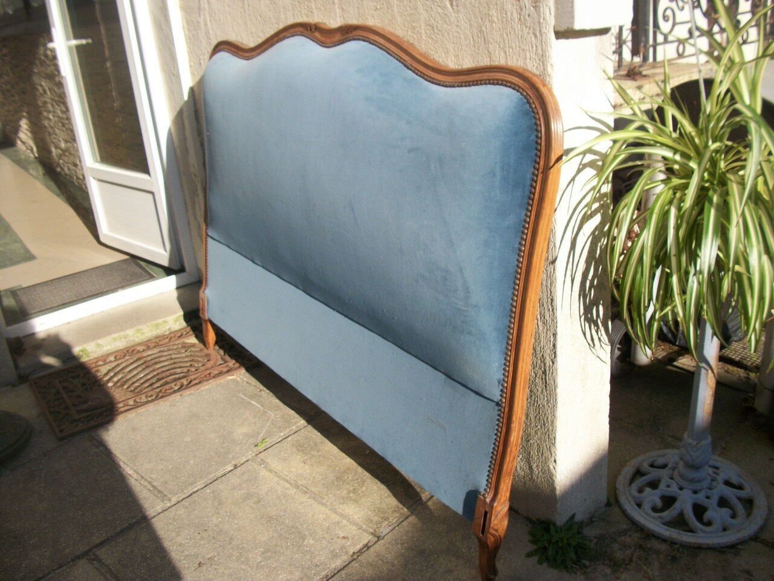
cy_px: 290
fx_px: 716
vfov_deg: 44.2
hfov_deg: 56.8
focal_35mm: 32
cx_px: 387
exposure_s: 1/125
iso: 80
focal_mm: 5.7
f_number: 8.8
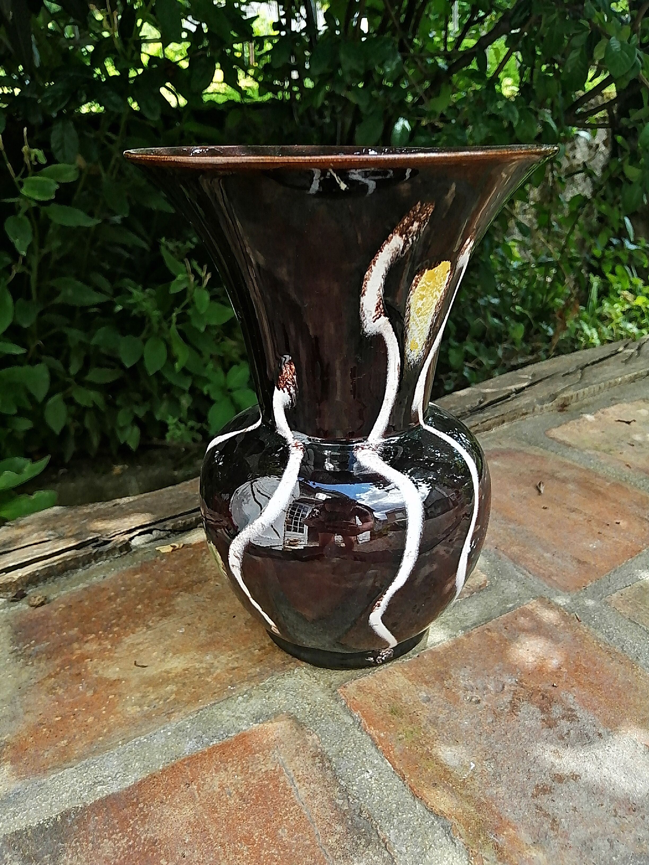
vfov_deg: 67.3
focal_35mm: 26
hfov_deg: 53.1
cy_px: 432
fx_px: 650
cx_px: 324
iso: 50
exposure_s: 1/141
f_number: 1.8
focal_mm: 3.6
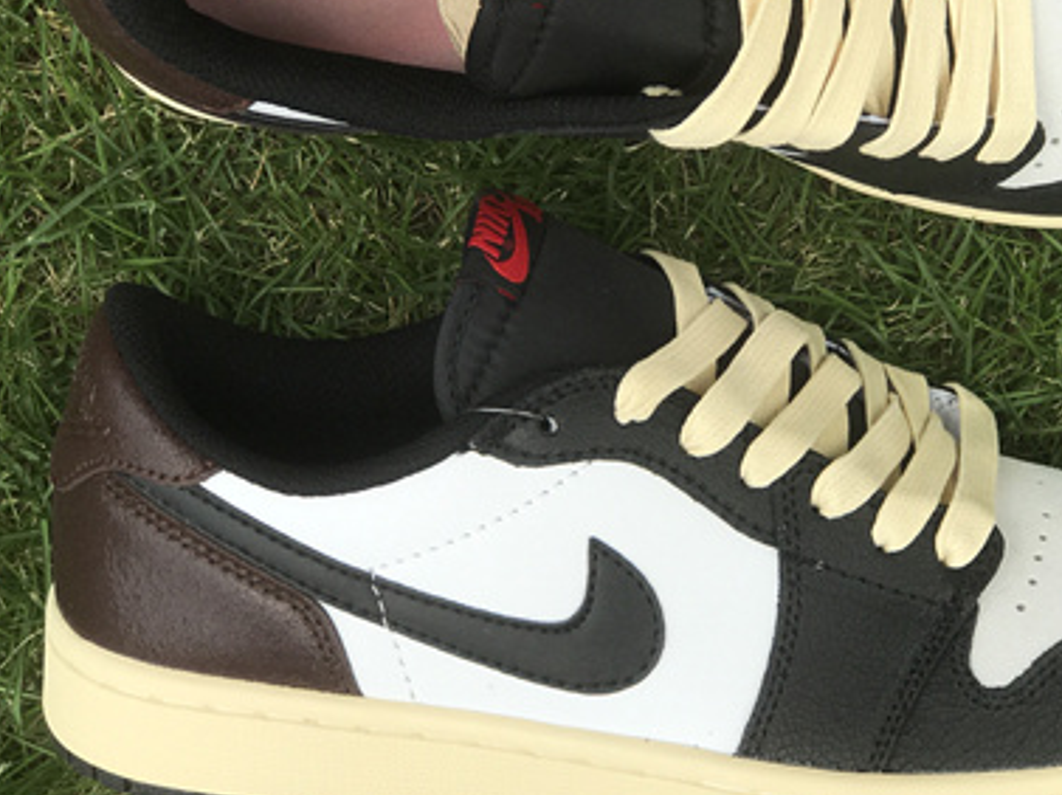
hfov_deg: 17.5
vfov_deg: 13.2
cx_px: 710
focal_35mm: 112
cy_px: 244
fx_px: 3433
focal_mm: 6.6
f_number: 2.8
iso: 20
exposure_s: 1/465
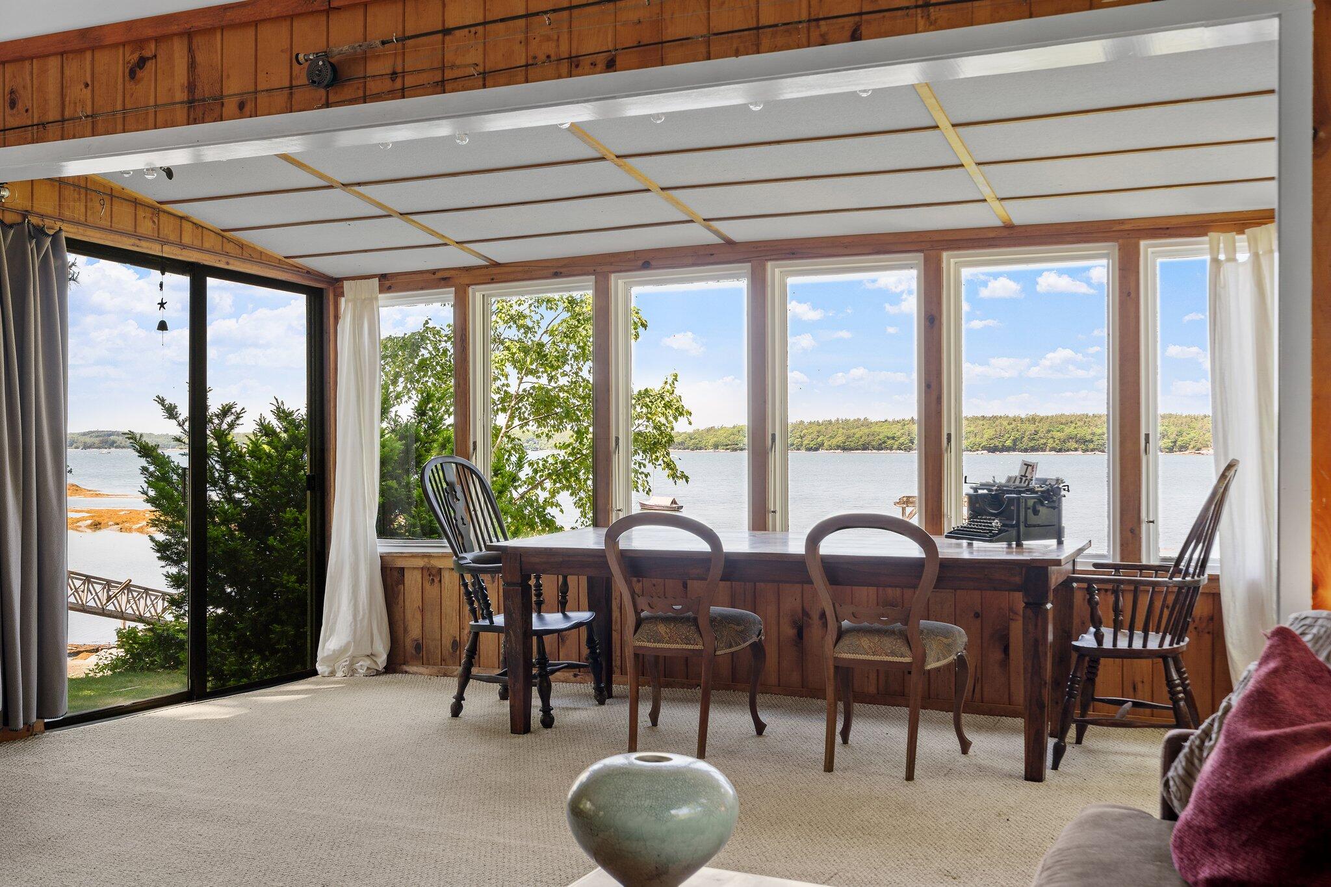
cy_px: 444
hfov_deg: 54.4
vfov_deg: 37.8
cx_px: 666
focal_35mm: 35
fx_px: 1294
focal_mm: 35
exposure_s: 1/3
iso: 64
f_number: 9
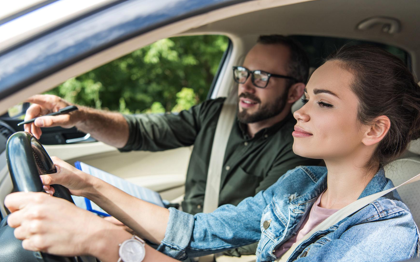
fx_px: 481
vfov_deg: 30.5
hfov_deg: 47.2
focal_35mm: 42
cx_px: 226
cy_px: 151
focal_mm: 36
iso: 125
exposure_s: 1/250
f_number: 3.5
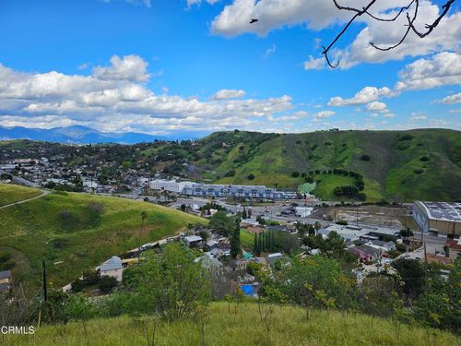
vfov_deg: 56.8
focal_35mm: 24
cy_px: 173
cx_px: 230
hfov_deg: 71.6
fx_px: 320
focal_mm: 5
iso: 50
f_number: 1.8
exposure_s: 1/3598
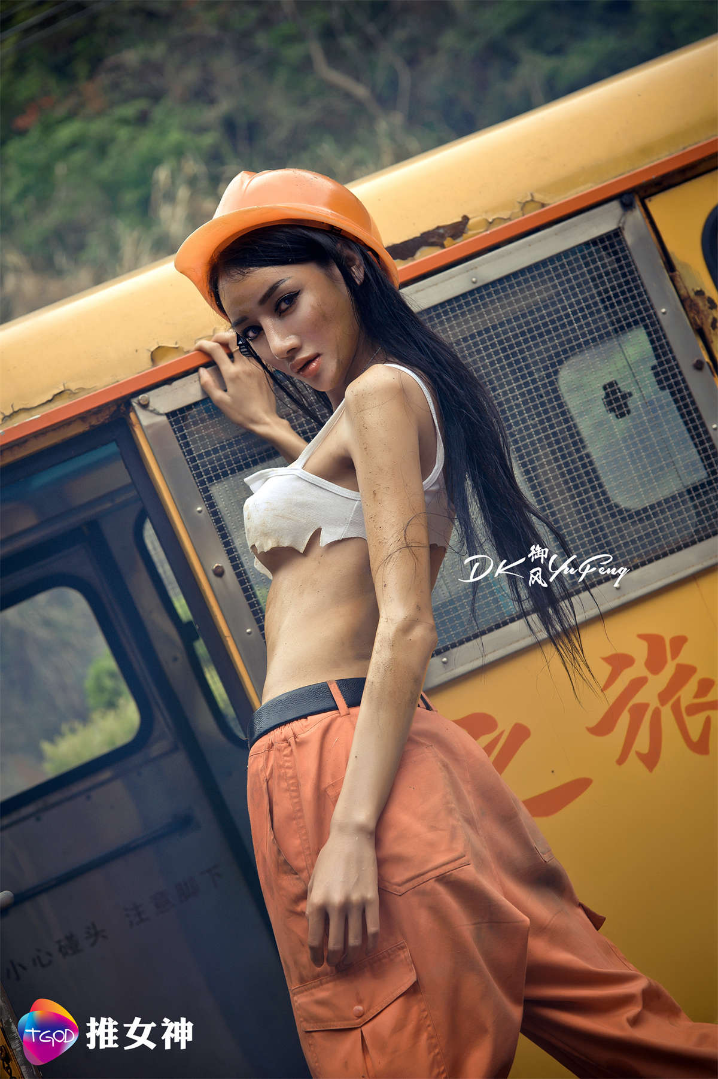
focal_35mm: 92
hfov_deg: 14.8
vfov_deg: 22.2
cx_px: 359
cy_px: 540
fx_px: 2755
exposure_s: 1/125
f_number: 5
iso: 200
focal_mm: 92
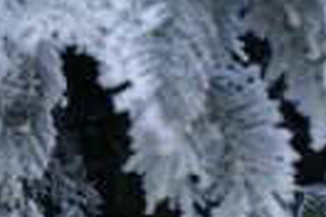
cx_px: -141
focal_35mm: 123
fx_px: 1114
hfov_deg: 15.5
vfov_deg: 11.1
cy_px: 99
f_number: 5.6
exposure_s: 1/40
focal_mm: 18
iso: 100
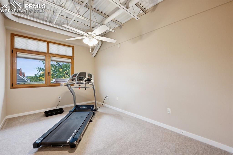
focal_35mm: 15
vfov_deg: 77.3
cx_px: 116
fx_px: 97
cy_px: 78
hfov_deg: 100.4
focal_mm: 15
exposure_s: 1/6
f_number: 11
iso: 800
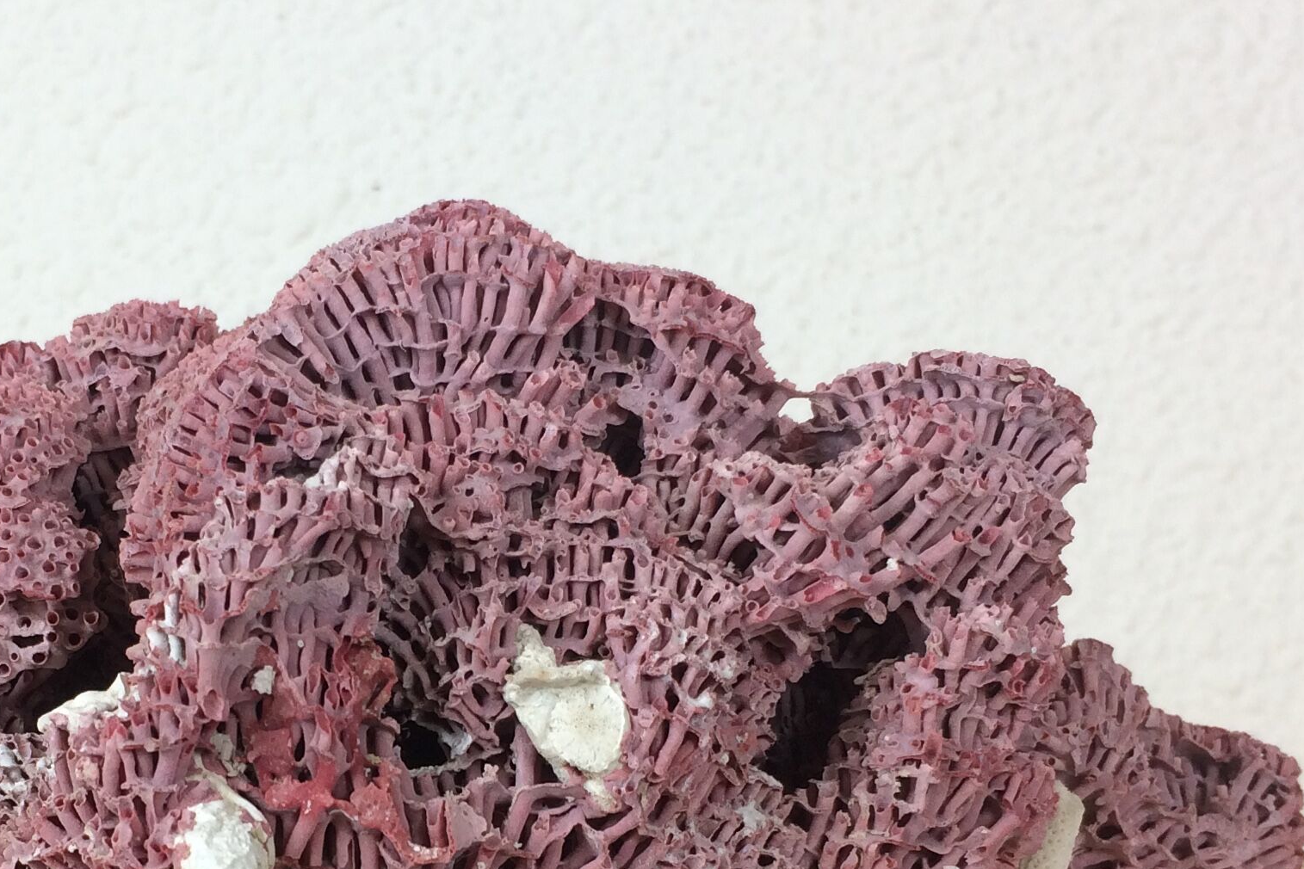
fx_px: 2354
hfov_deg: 30.4
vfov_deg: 20.4
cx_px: 307
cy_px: 818
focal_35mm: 65
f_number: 2.2
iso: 40
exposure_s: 1/50
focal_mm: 4.15
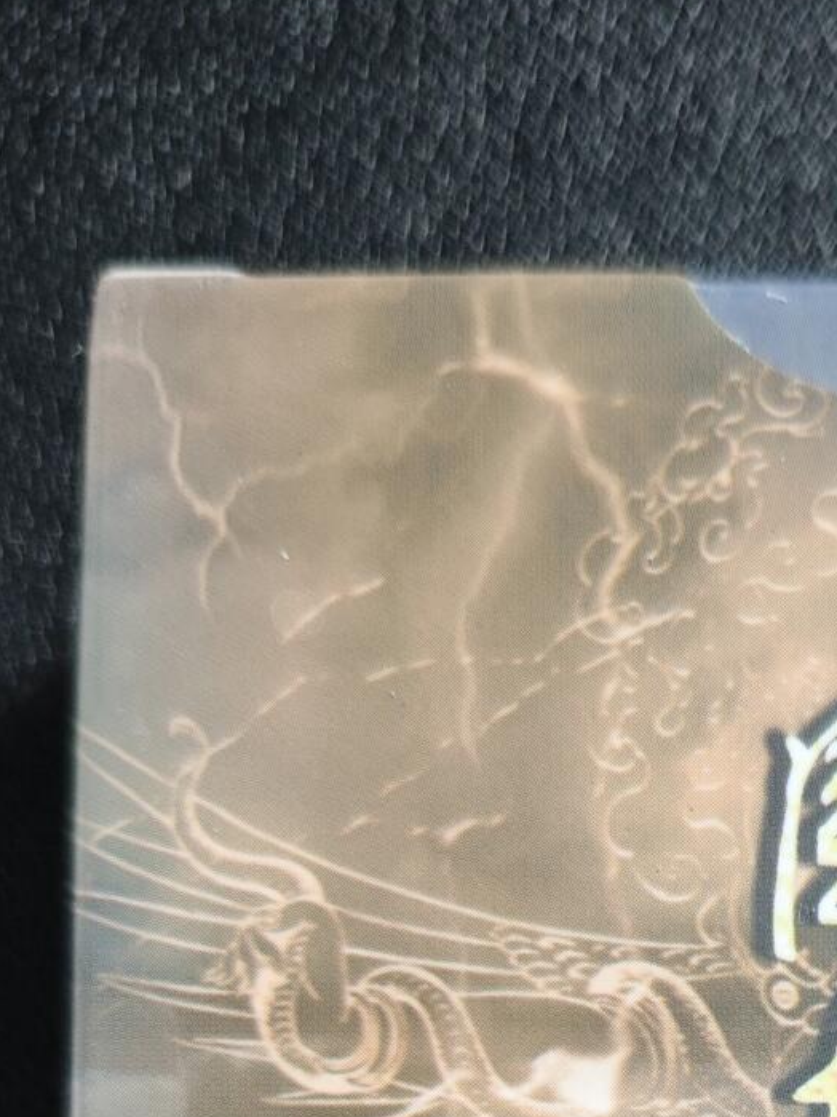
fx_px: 2161
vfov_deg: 25.7
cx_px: 895
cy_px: 1369
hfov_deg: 21.0
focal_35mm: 67
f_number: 1.5
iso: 320
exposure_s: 1/50
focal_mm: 4.94
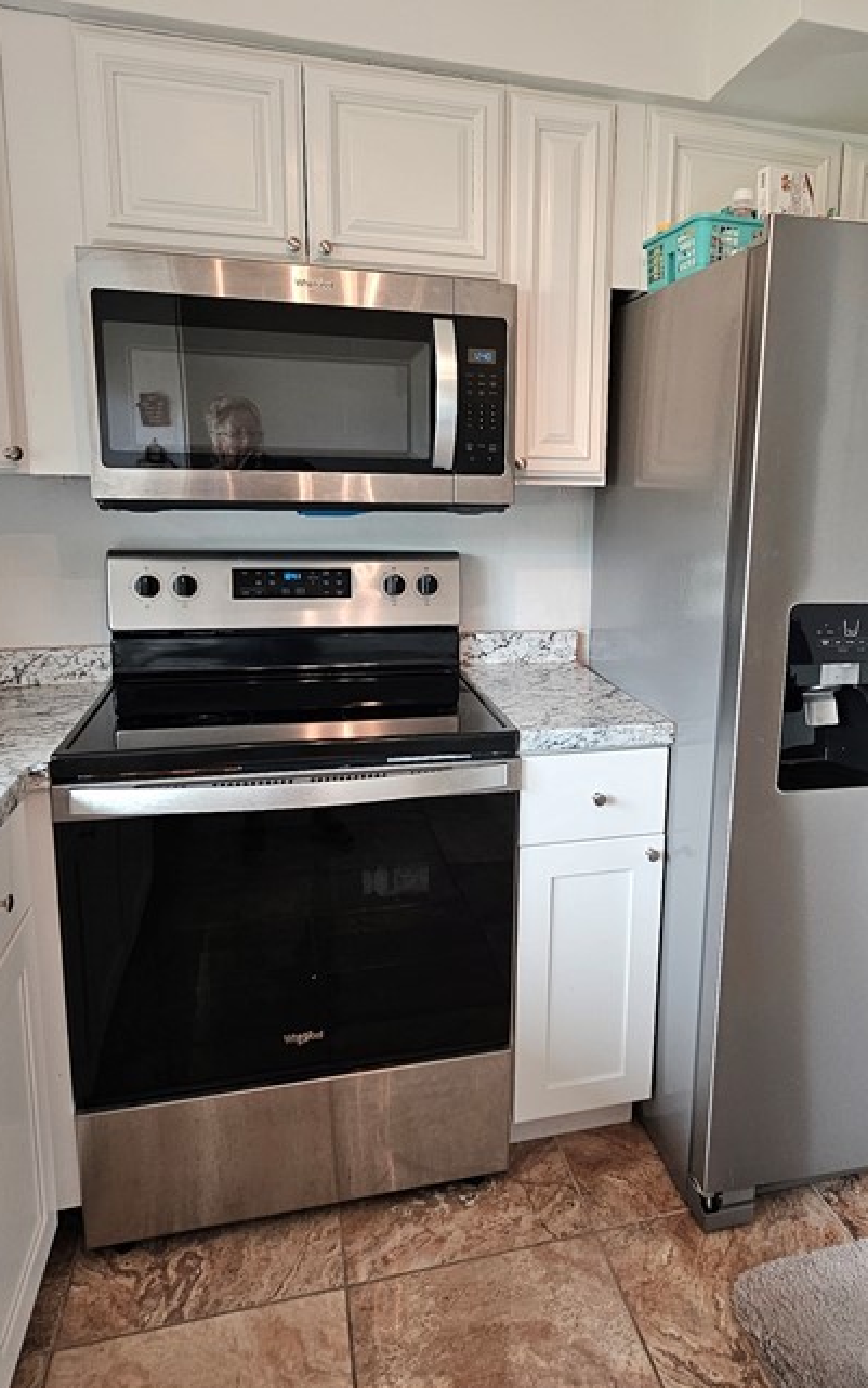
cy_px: 624
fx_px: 832
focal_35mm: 22
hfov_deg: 54.5
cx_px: 539
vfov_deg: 79.4
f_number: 2.2
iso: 80
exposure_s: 1/60.2
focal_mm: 2.2
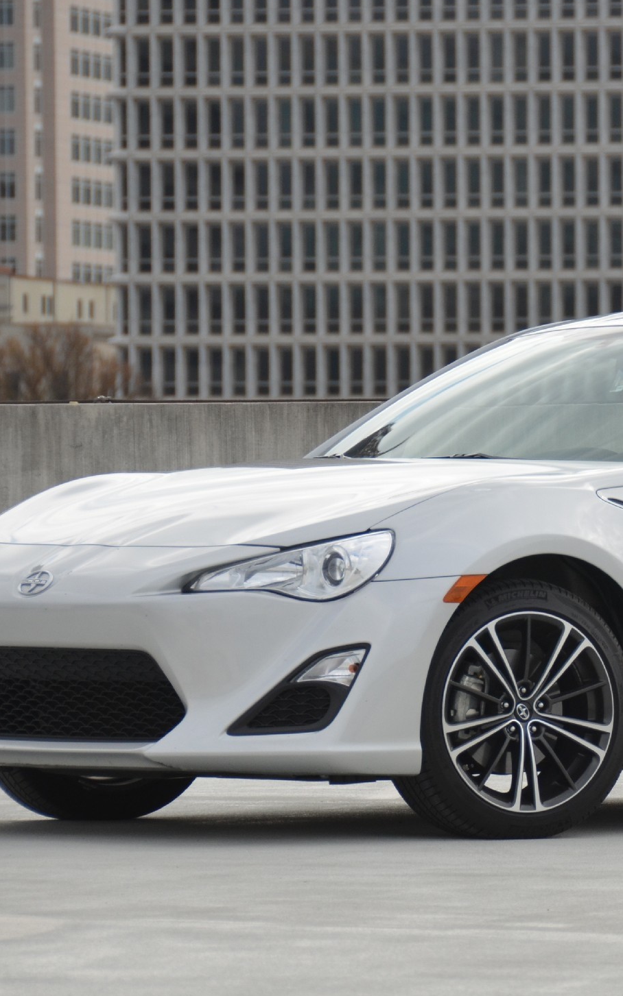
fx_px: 8558
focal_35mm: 315
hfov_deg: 4.2
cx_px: 670
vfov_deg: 6.7
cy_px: 470
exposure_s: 1/1600
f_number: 5.6
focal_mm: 120
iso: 400
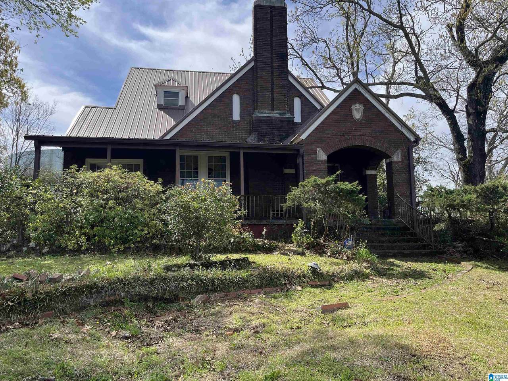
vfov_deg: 53.1
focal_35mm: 26
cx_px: 254
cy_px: 190
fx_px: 382
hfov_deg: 67.3
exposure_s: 1/2062
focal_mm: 5.1
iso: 50
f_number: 1.6
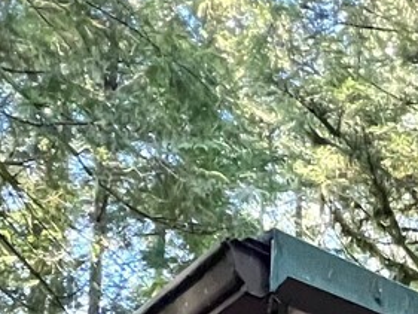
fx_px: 894
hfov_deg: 24.0
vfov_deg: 12.9
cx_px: 498
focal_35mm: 74
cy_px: 827
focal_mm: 1.57
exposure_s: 1/88
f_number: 1.8
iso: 250
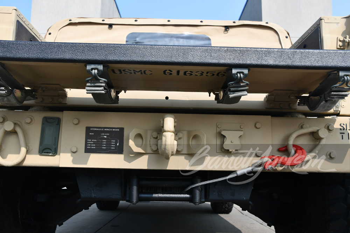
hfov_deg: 57.2
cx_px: 175
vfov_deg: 40.0
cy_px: 116
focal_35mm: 33
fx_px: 321
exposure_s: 1/250
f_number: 8
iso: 180
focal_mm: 22
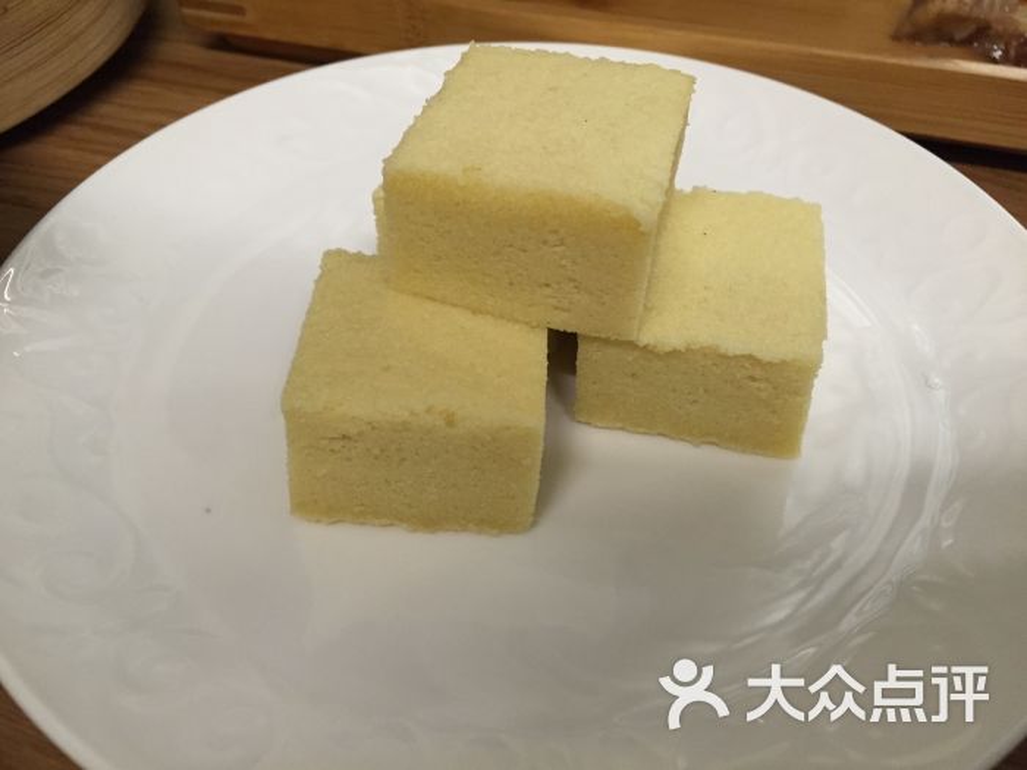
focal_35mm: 29
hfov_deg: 61.7
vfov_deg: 48.2
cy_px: 385
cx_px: 514
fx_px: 860
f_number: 2.2
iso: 160
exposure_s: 1/30
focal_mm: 4.15
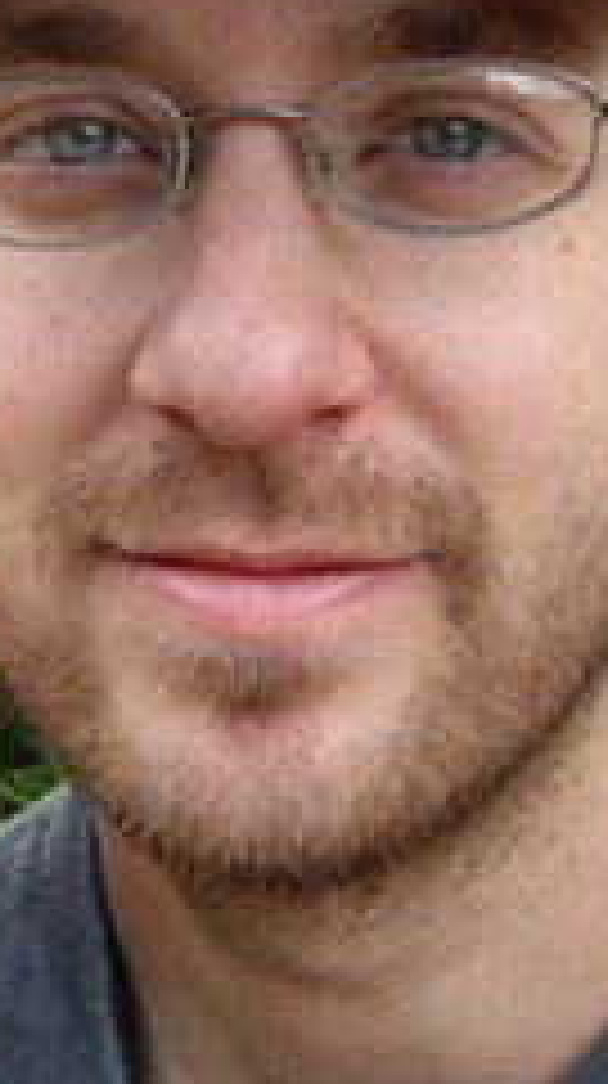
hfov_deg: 10.7
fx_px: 3163
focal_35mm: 110
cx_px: -203
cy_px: 441
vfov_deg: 19.5
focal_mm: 6.2
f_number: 2.7
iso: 50
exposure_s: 1/125
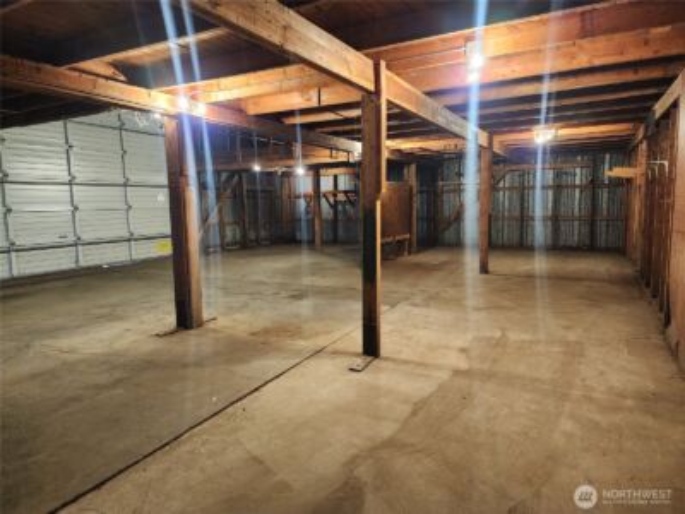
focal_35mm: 23
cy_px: 257
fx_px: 455
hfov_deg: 73.9
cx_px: 342
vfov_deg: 58.9
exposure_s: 1/60
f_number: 1.8
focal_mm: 6.4
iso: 800
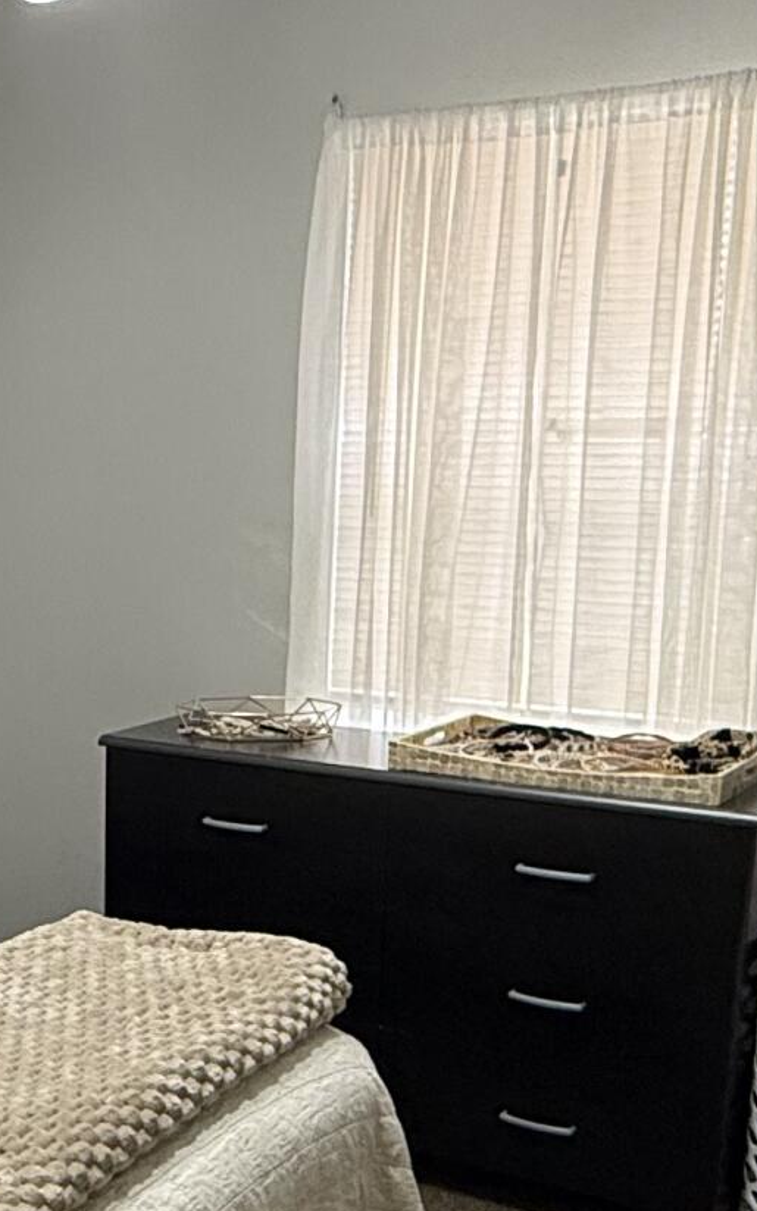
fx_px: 1782
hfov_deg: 23.1
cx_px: 21
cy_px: 849
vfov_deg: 37.0
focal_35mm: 54
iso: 200
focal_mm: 2.22
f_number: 2.2
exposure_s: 1/60
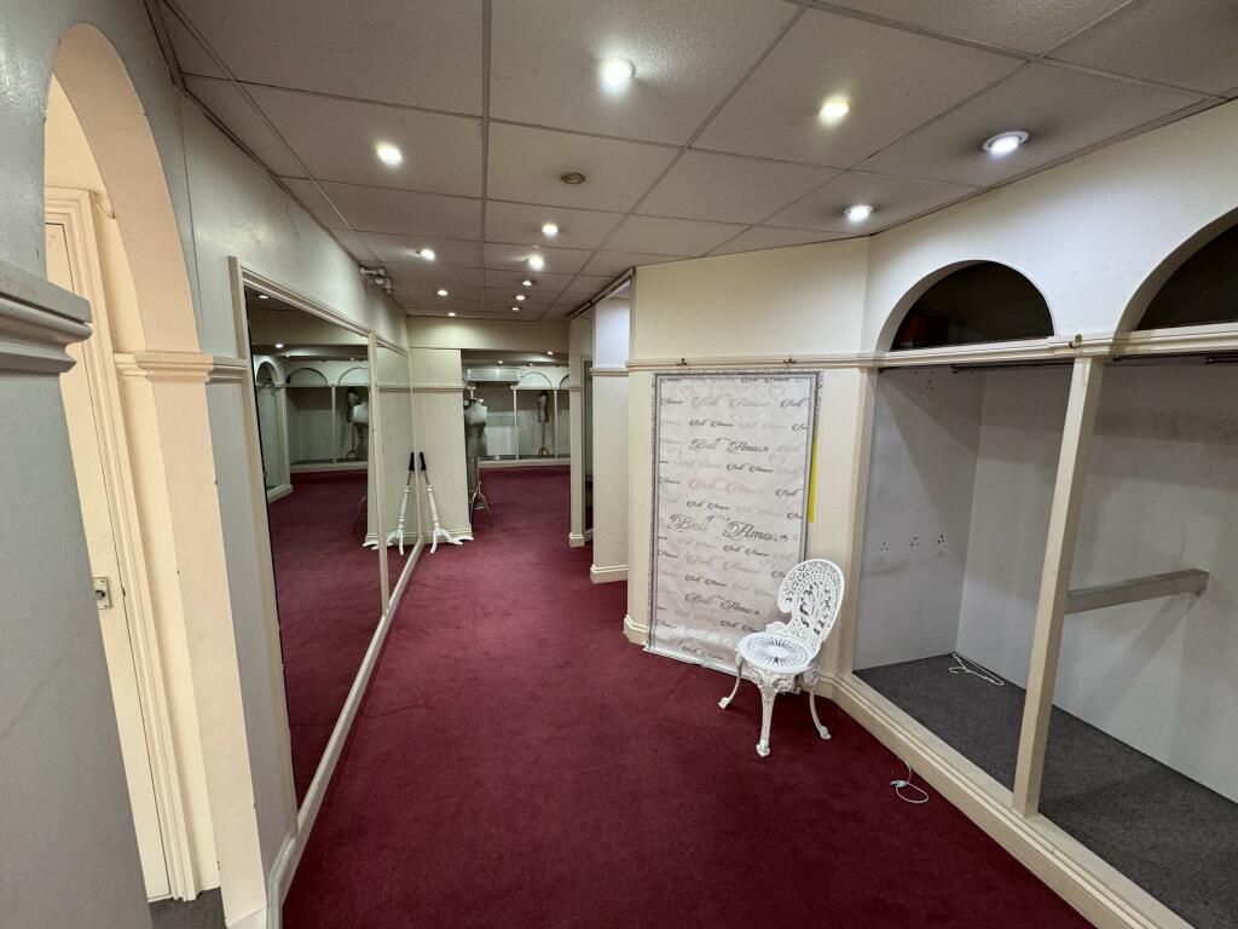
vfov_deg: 85.7
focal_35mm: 14
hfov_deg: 102.1
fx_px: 501
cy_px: 464
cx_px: 619
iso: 200
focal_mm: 2.22
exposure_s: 1/50
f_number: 2.2
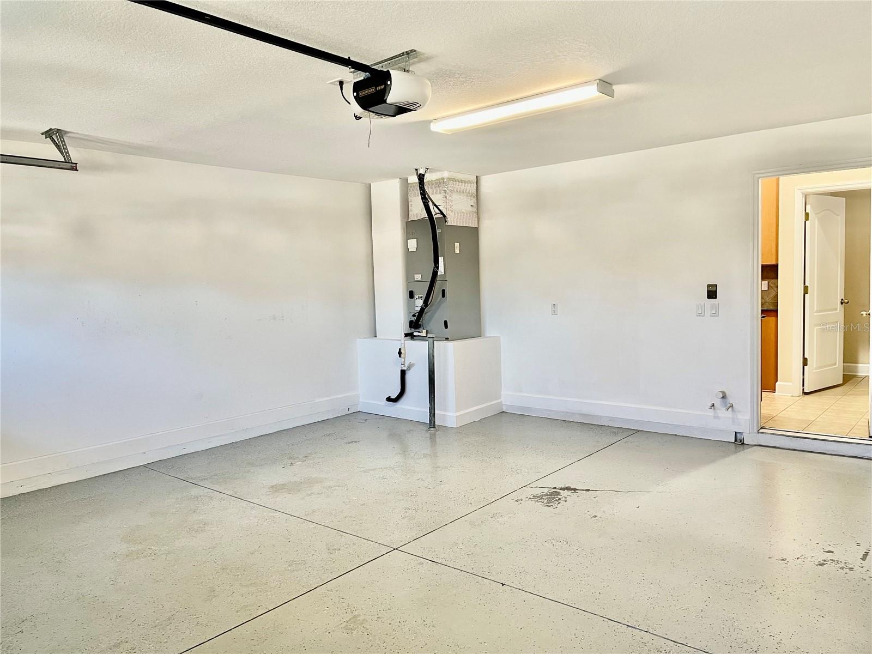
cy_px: 327
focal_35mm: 26
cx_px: 436
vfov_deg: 53.1
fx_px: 655
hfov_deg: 67.3
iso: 200
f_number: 1.6
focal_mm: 5.1
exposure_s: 1/60
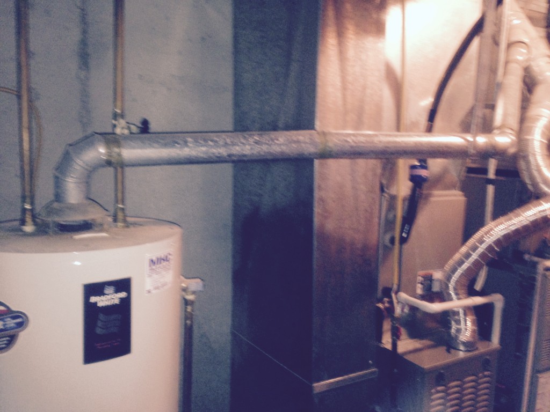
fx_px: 524
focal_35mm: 33
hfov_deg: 55.4
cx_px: 275
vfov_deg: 42.9
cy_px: 206
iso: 200
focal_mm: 4.12
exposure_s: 1/16
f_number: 2.4
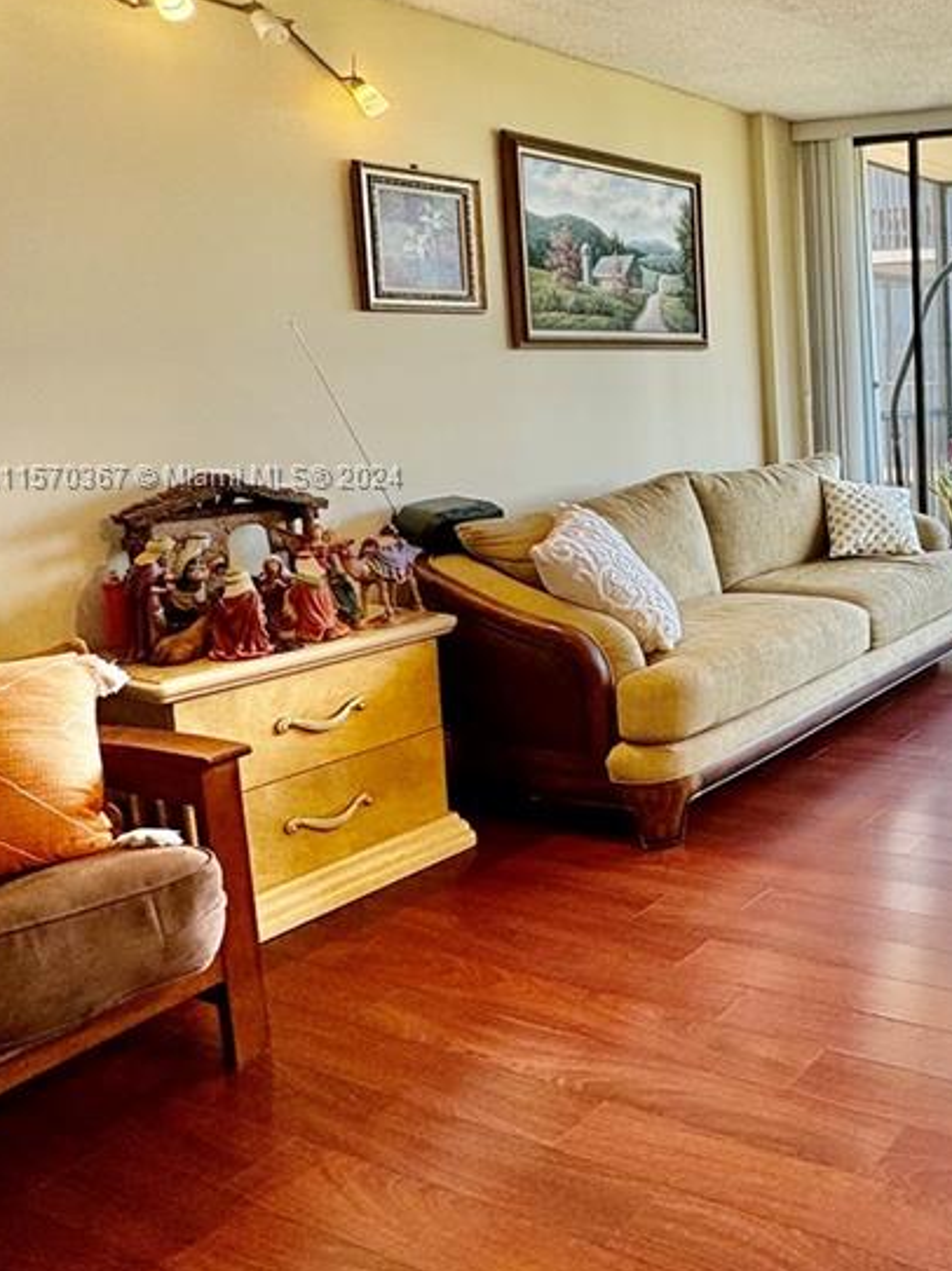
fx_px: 1138
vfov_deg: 57.7
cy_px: 478
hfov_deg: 38.3
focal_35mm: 31
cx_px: 1027
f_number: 2.2
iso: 50
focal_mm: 2.22
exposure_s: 1/120
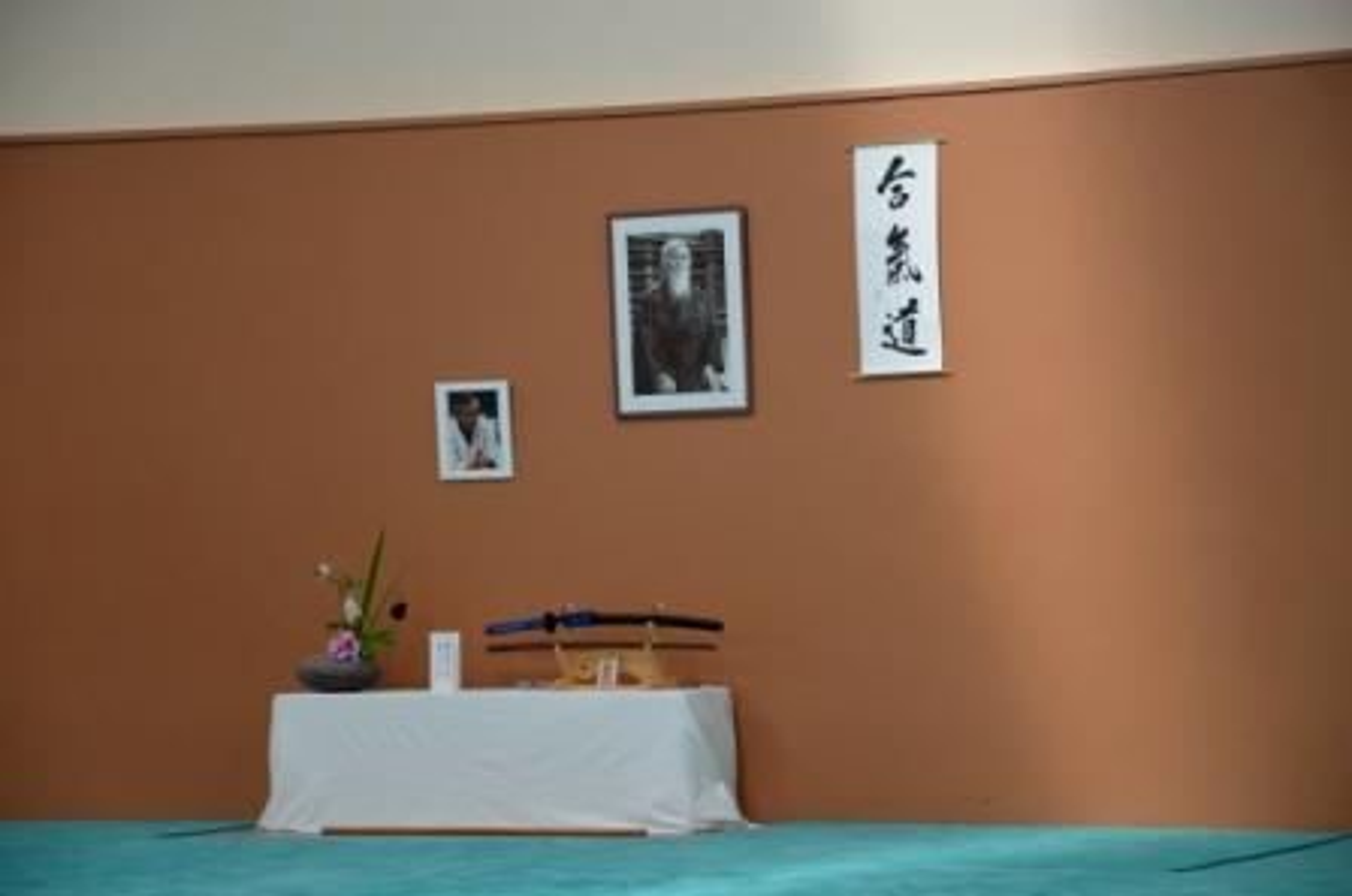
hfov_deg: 17.1
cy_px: 448
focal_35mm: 120
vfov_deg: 11.4
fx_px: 4499
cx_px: 676
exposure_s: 1/160
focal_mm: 80
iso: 400
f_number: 5.3
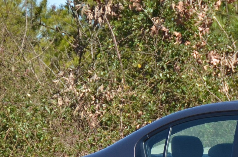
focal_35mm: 454
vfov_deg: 3.0
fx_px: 2993
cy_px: 188
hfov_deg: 4.5
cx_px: 362
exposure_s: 1/1250
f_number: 5.3
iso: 400
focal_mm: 95
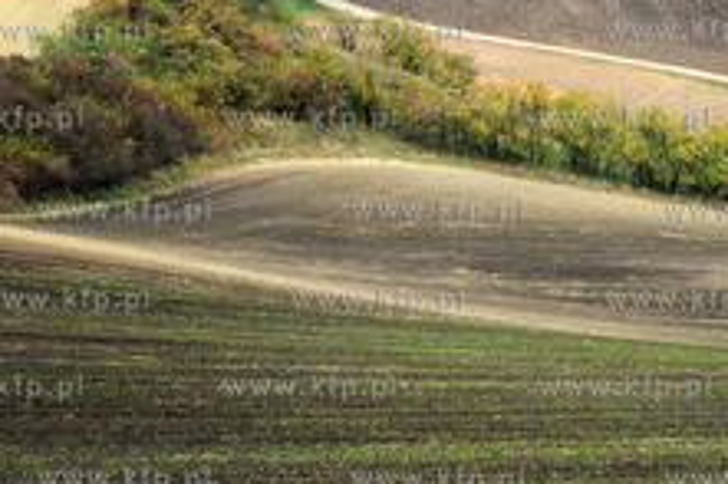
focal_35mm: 210
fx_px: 4243
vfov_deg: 6.5
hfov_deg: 9.8
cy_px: 254
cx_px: 553
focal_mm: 116
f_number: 11
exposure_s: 1/50
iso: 3200
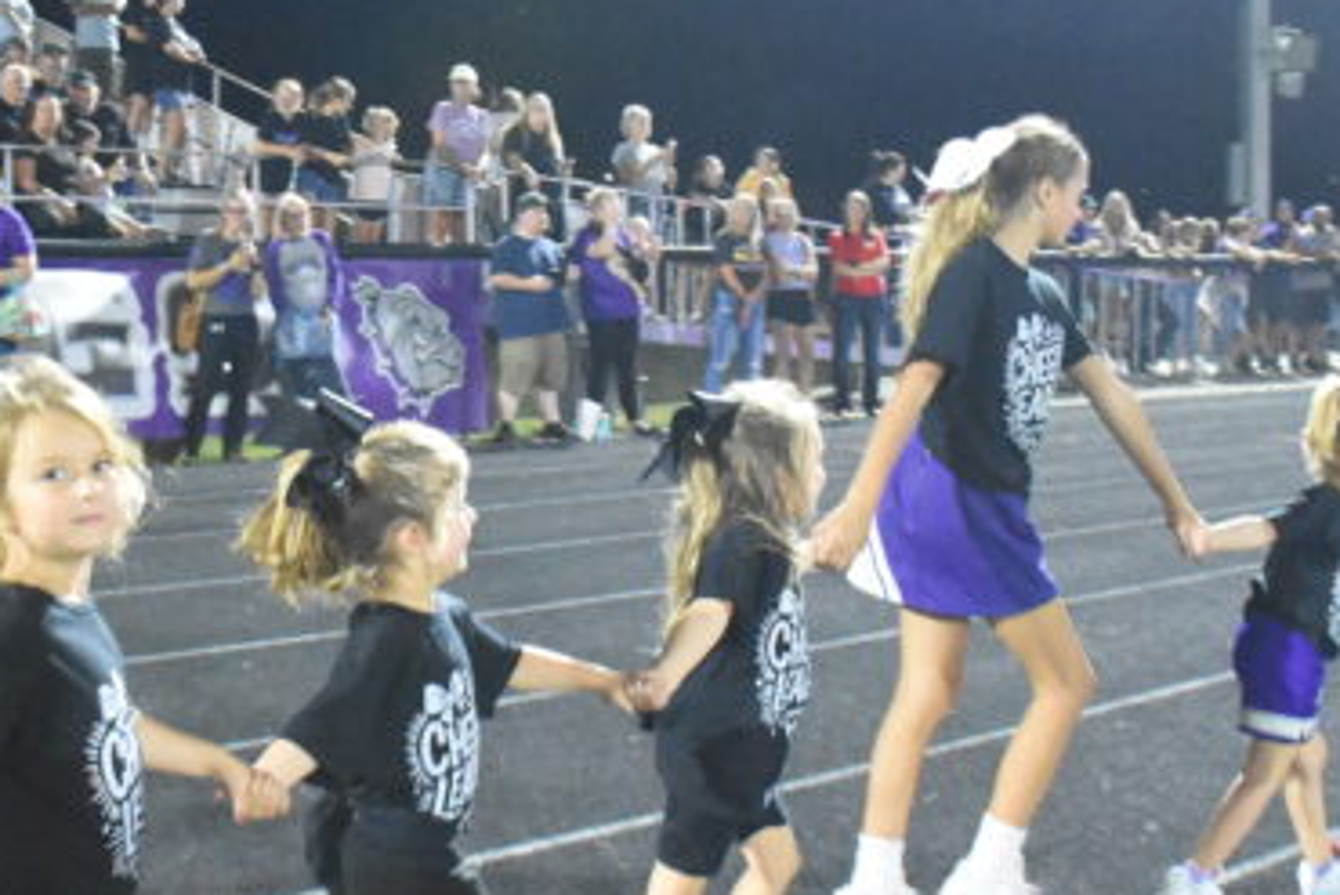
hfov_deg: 35.1
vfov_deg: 24.1
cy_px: 275
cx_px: 388
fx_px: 2085
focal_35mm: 56
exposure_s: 1/160
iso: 10000
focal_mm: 18
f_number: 3.5
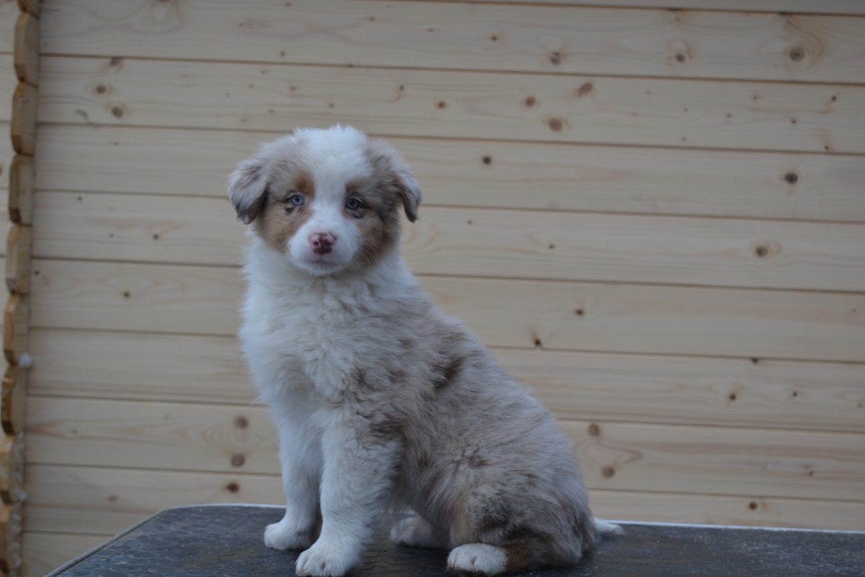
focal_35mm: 60
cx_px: 432
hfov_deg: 33.4
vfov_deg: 22.6
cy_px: 288
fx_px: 1442
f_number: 5.3
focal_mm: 40
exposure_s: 1/40
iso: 100
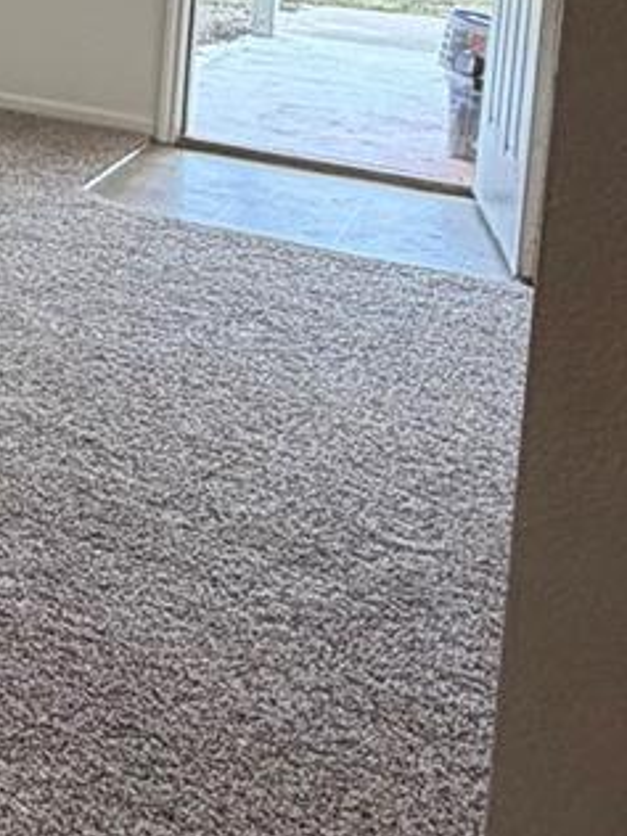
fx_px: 1642
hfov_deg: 17.4
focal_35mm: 68
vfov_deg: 26.0
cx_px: -511
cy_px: -119
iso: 200
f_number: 2.2
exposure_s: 1/120
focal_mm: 2.22
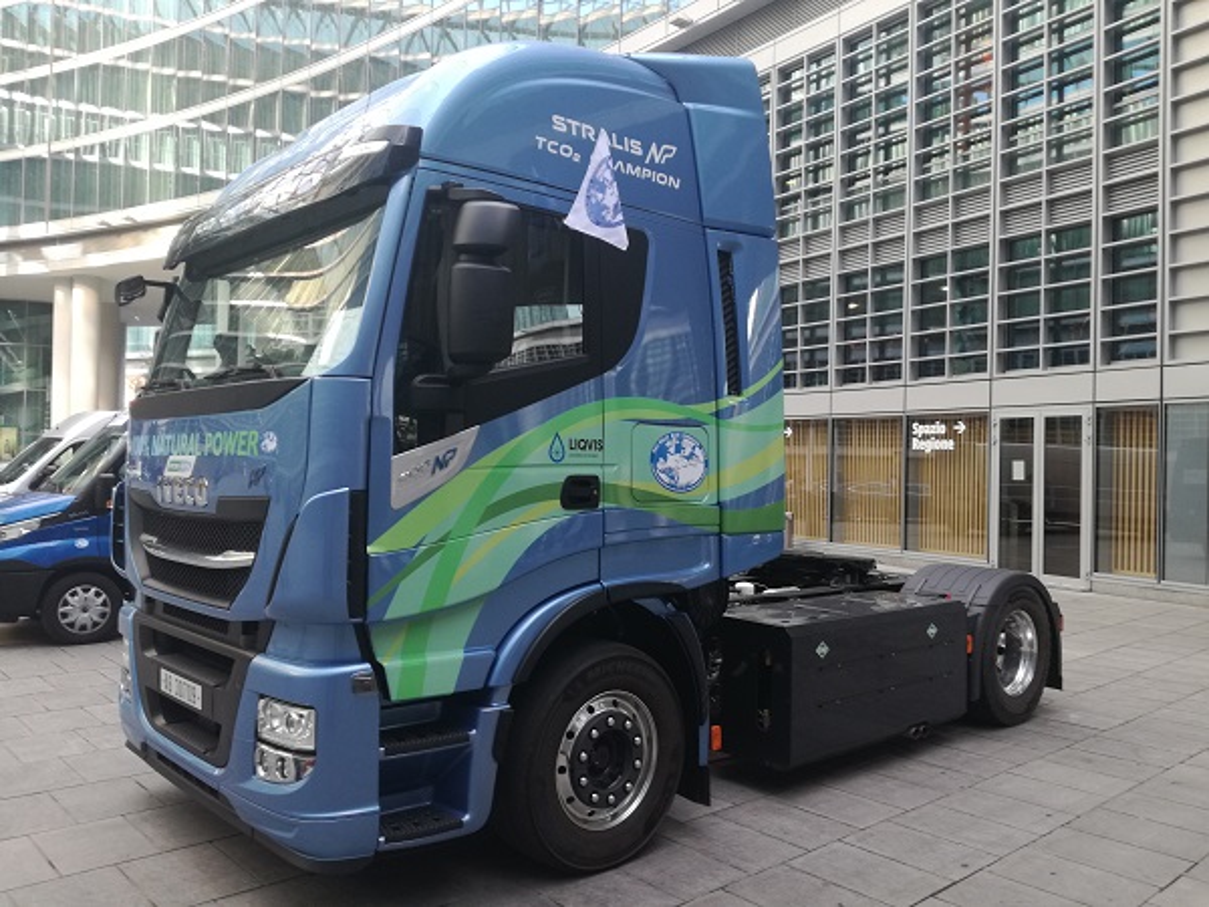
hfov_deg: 65.3
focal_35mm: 27
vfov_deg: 51.4
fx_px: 943
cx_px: 604
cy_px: 454
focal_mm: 3.79
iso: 64
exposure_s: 1/50
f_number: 2
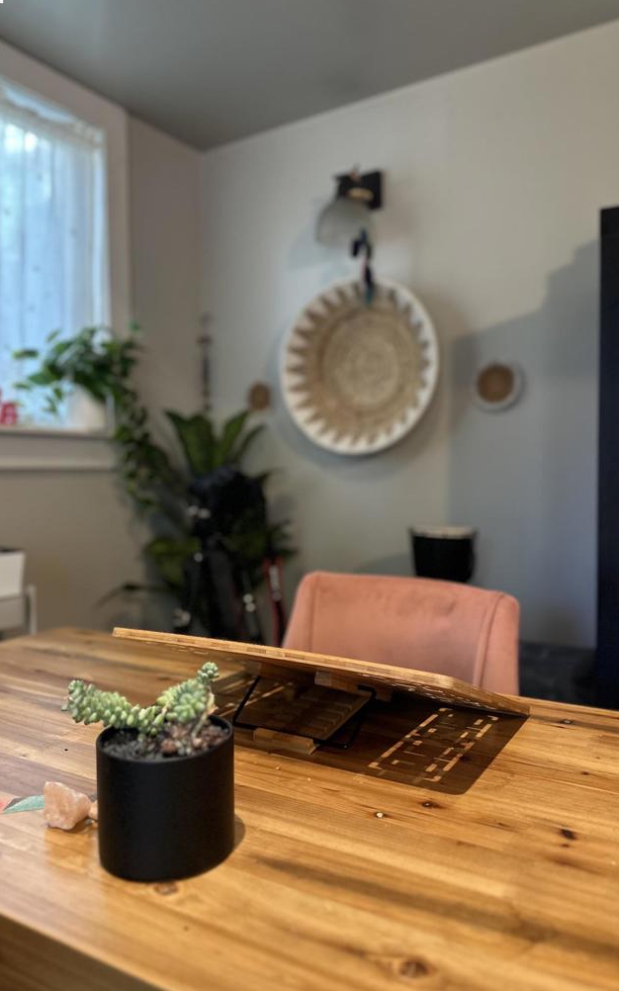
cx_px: 313
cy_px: 487
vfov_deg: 70.4
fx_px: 702
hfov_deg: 47.6
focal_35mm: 26
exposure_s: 1/60
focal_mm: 6.86
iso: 250
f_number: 1.78
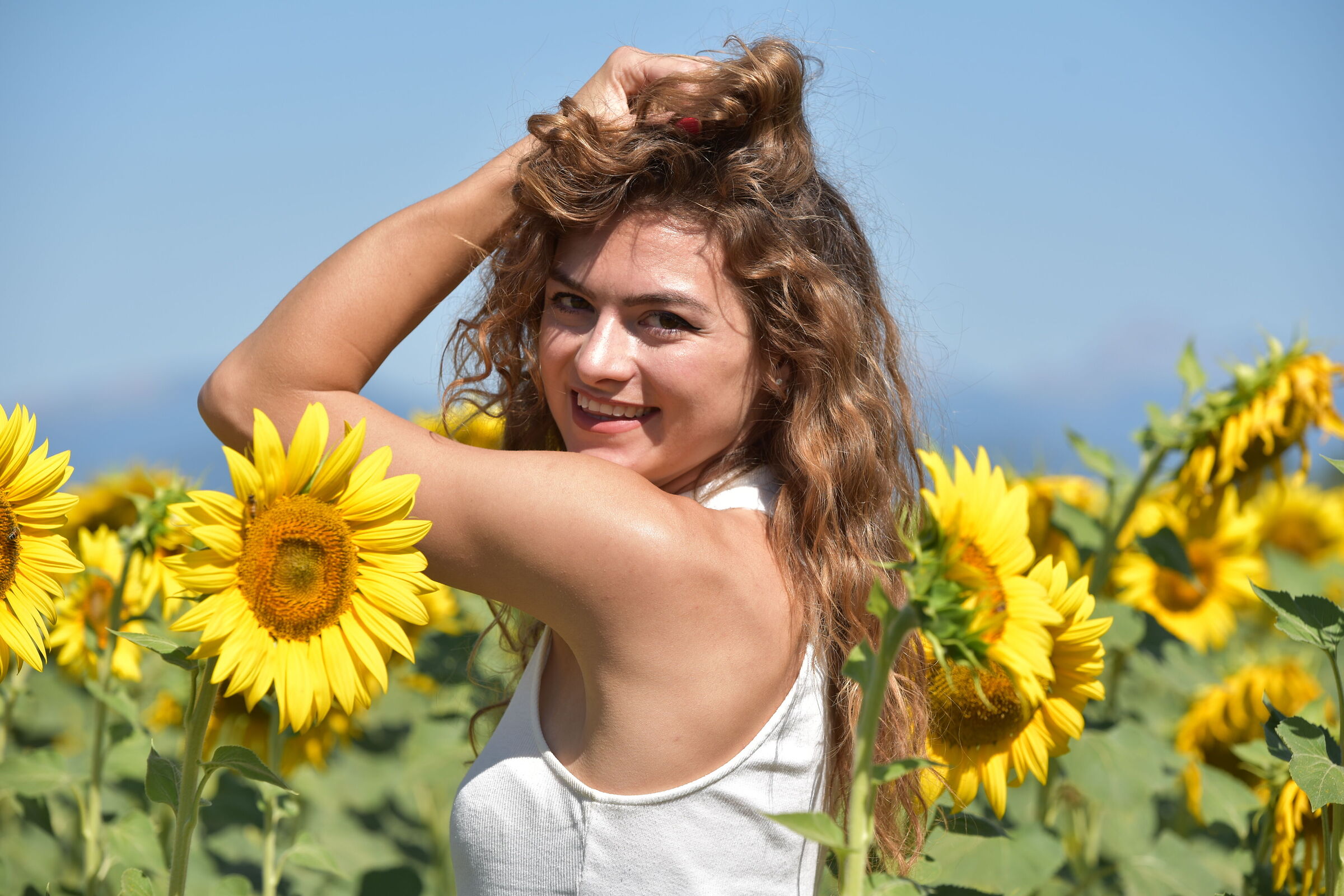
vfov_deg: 8.9
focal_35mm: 155
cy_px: 448
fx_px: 5786
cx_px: 672
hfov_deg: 13.2
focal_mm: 155
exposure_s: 1/500
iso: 100
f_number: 5.6
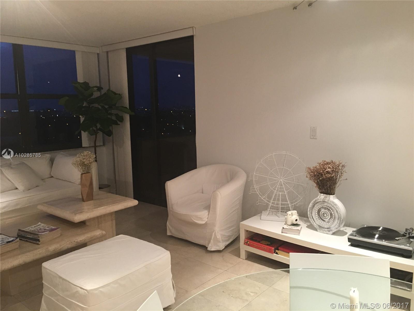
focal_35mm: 29
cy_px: 156
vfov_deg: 48.2
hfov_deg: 61.7
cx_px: 207
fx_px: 347
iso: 80
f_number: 2.2
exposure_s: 1/15
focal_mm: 4.15
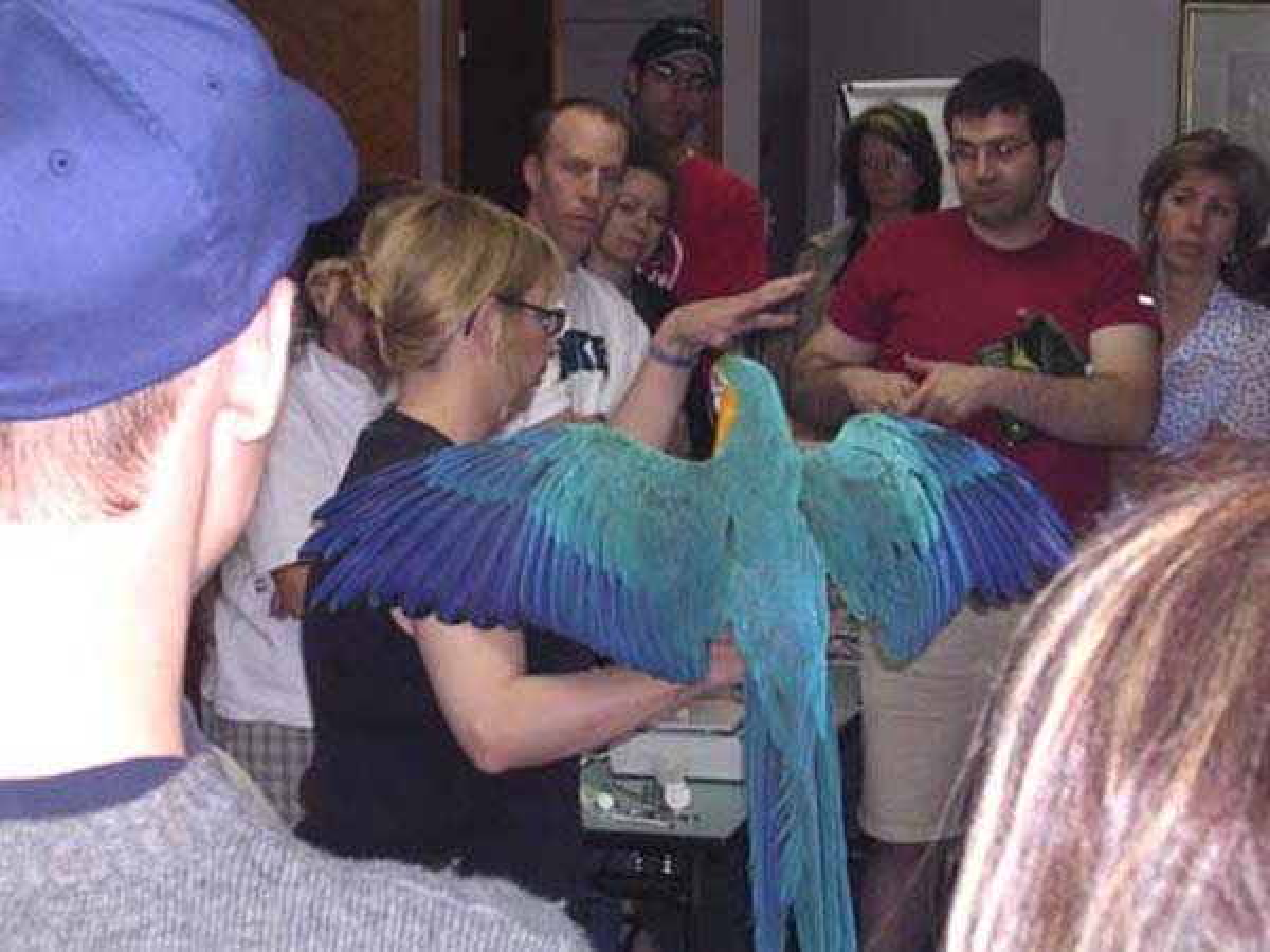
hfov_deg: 24.1
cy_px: 476
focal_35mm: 81
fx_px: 2972
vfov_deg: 18.2
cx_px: 635
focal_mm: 12.3
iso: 337
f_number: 4
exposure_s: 1/60.1
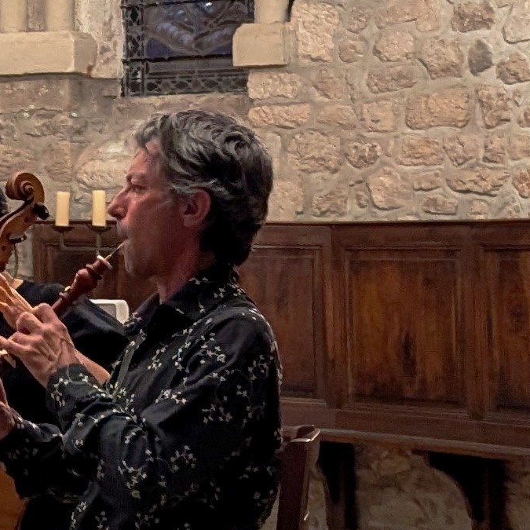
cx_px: -726
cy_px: 59
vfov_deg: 16.8
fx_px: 1767
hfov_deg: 13.1
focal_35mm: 102
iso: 260
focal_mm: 6.81
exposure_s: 1/50
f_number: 1.85
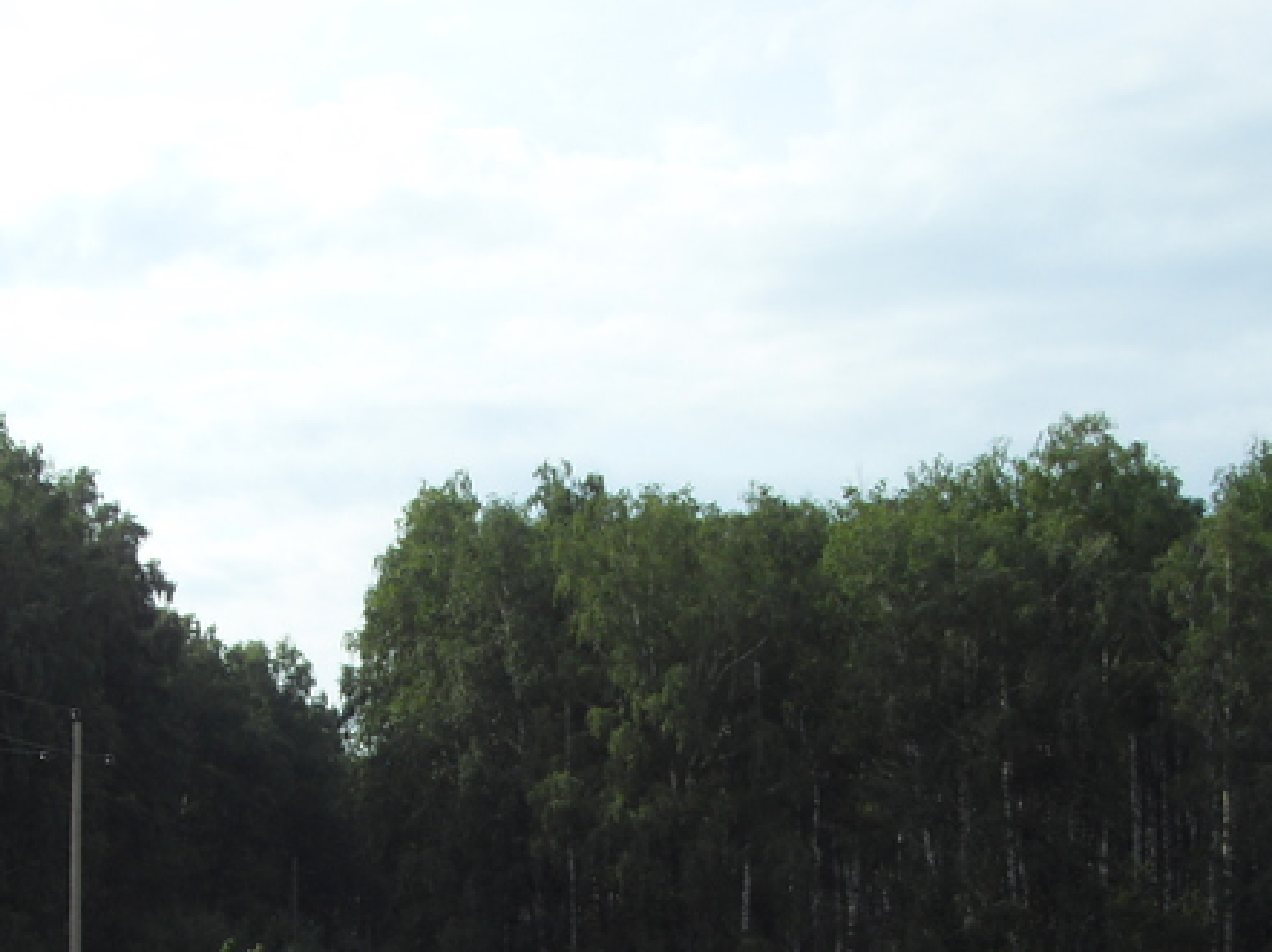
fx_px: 2754
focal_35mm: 75
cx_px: 348
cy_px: 884
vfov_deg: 19.2
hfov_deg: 25.7
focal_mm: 6.6
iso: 80
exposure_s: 1/250
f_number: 6.2
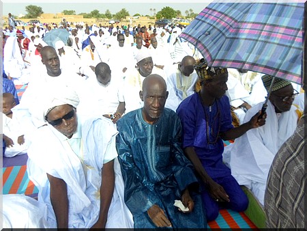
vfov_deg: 54.9
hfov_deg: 69.4
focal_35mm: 25
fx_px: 222
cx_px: 154
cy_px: 116
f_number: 2.5
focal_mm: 4.5
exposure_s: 1/1500
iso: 80
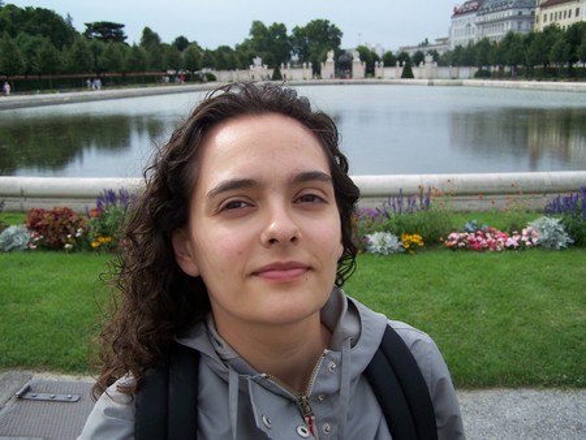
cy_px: 220
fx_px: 644
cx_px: 293
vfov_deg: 37.8
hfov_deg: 49.0
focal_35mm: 38
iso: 80
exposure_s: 1/640
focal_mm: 6.3
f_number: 2.8
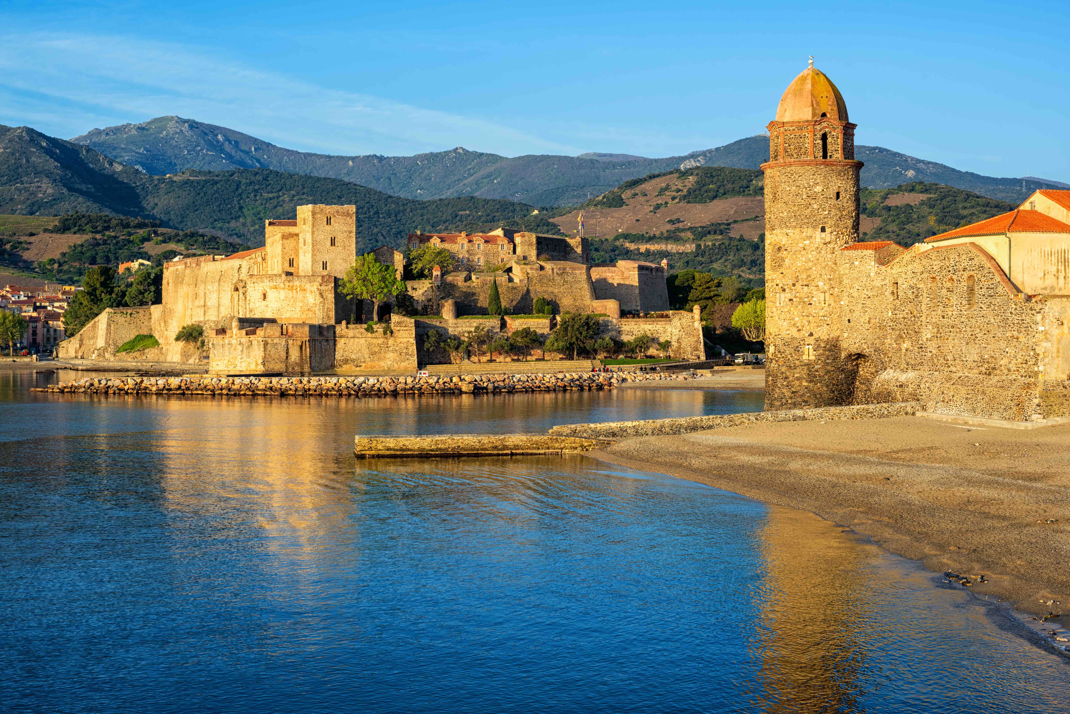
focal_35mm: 18
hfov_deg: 90.0
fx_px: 535
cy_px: 357
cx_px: 535
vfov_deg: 67.4
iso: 64
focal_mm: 18
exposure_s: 1/60
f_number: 45
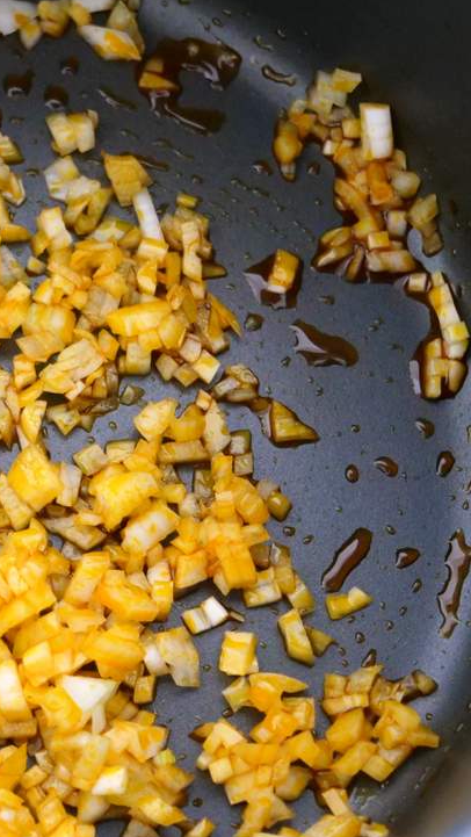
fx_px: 1930
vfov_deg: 24.5
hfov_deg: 13.6
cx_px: -57
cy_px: 436
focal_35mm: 87
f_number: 3.5
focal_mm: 24
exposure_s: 1/40
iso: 3200
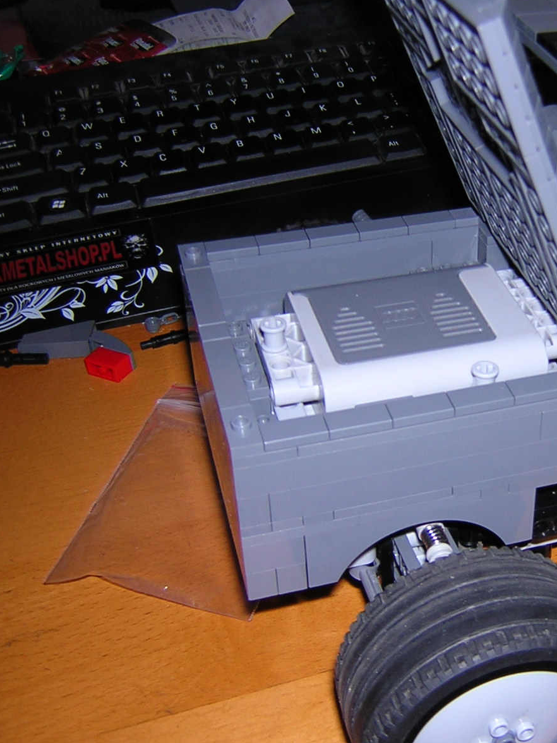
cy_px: 365
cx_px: 498
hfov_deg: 28.6
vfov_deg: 38.9
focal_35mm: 49
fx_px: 1051
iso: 100
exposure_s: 1/60.1
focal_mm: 4.7
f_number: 2.6
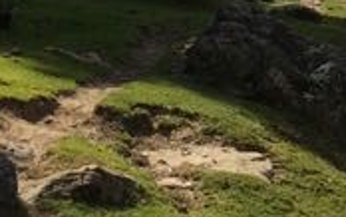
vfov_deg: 5.7
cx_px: 744
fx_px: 2132
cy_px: -245
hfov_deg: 8.7
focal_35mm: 226
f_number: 2.2
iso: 32
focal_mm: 4.15
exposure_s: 1/2160
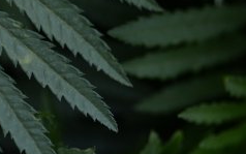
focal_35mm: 241
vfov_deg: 5.4
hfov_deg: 8.7
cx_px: 53
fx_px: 1616
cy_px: 26
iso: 100
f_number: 2.8
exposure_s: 1/200
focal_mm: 92
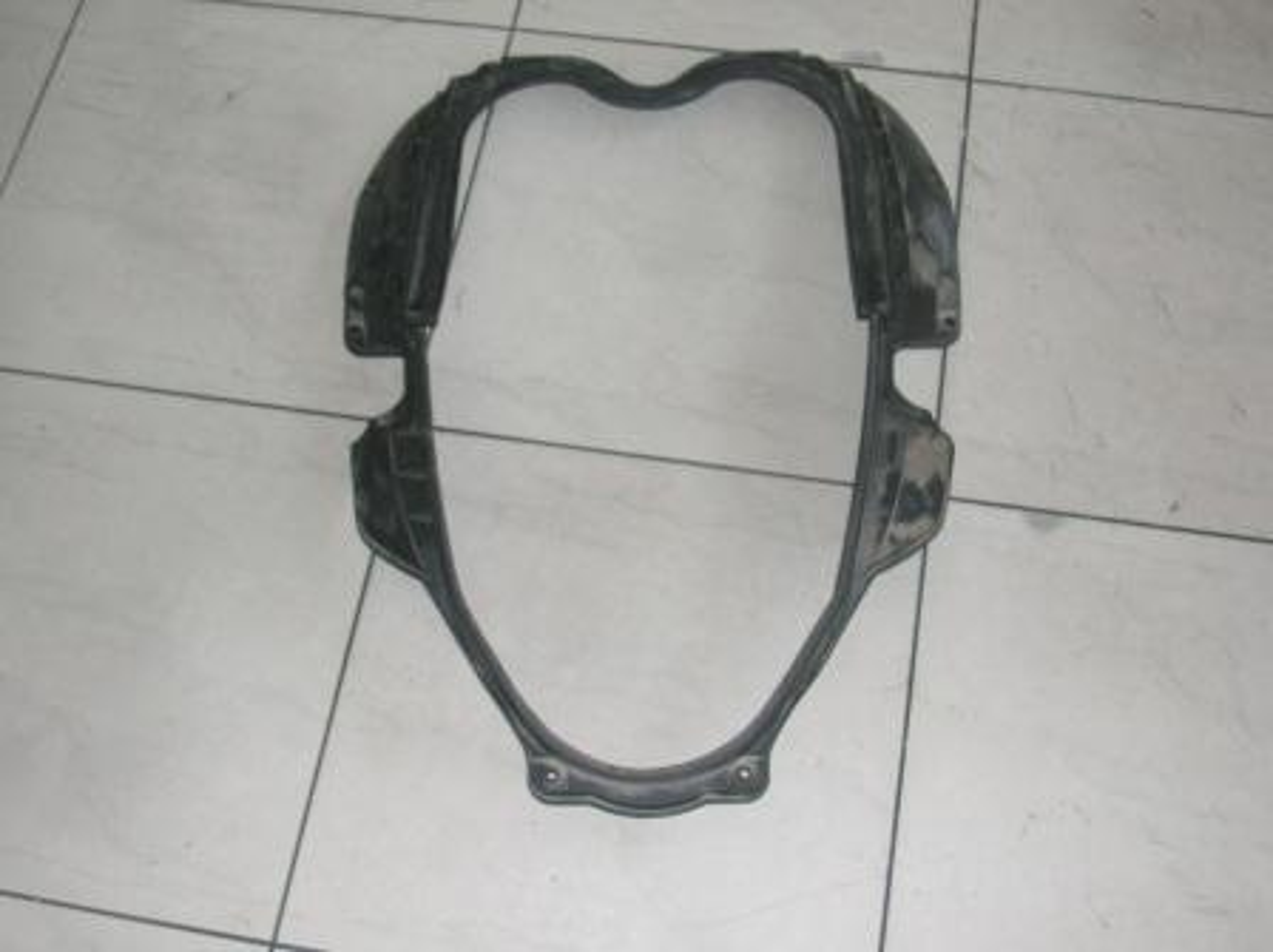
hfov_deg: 42.1
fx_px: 1653
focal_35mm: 45
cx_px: 636
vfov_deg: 32.1
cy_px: 476
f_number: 3.1
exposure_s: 1/60.1
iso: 50
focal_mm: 7.5
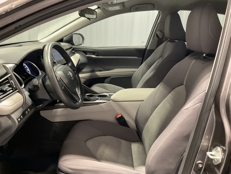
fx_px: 194
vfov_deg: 48.2
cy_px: 87
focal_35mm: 29
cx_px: 116
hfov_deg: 61.7
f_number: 1.8
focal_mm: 3
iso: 250
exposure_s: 1/33
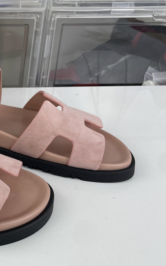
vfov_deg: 38.9
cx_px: -63
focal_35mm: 52
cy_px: 124
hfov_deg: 21.8
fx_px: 377
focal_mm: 4.2
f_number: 1.6
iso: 32
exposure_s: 1/221
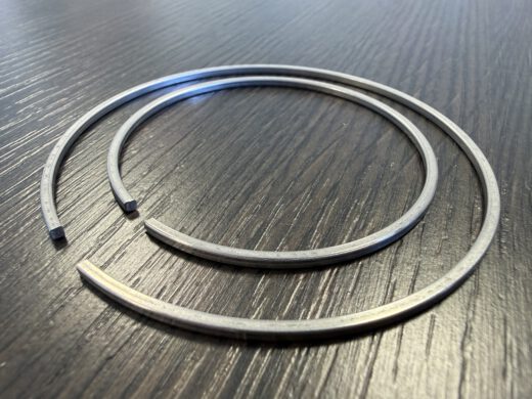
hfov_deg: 71.6
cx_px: 266
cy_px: 200
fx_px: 369
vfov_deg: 56.8
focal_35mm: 24
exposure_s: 1/100
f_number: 2.2
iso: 250
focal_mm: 2.22
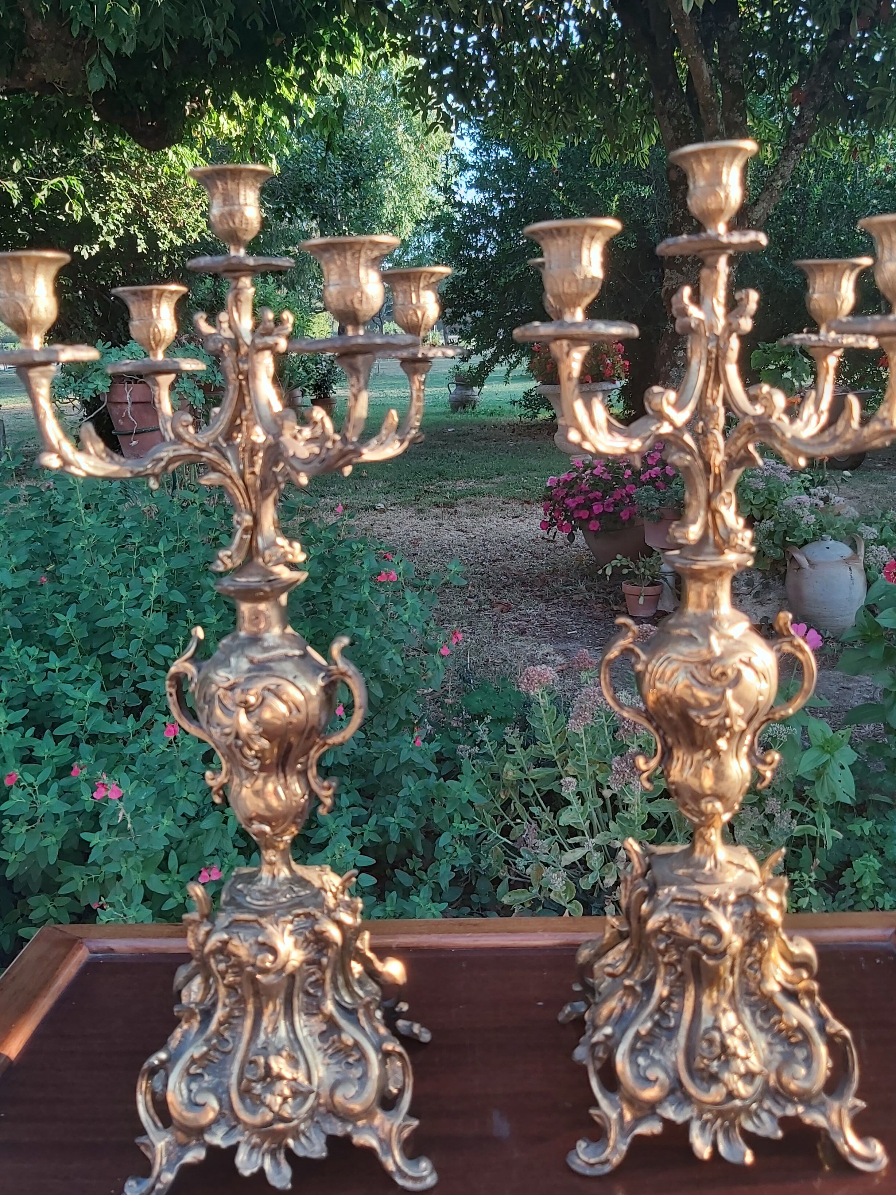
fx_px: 1104
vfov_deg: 56.8
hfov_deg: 44.2
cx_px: 467
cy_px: 579
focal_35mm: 32
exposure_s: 1/139
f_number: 1.7
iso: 64
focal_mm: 3.92
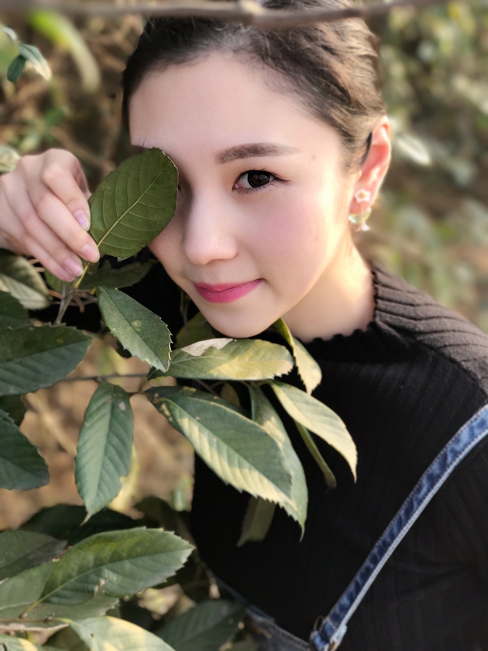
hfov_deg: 25.7
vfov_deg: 33.8
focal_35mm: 57
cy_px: 326
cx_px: 244
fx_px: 1071
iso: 20
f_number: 2.8
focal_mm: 6.6
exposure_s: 1/100
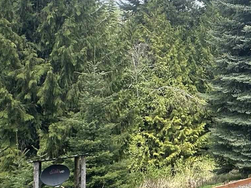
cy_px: 54
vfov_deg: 25.4
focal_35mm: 57
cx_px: 313
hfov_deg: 28.6
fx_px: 413
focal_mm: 2.22
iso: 40
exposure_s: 1/433
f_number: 2.2
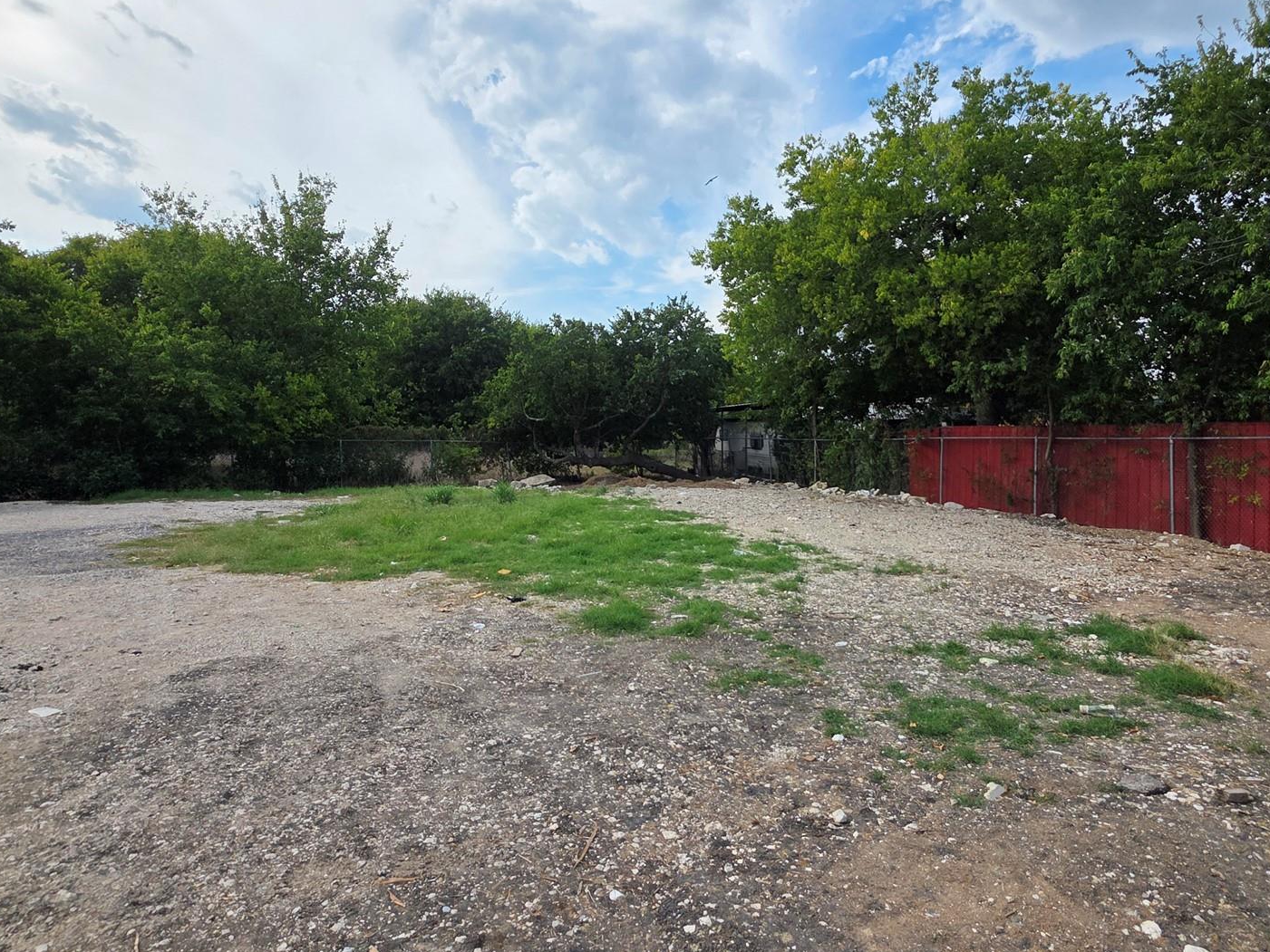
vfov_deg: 68.6
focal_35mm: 19
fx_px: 697
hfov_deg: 84.5
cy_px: 442
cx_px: 685
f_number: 1.9
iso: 40
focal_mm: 2.2
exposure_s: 1/1695
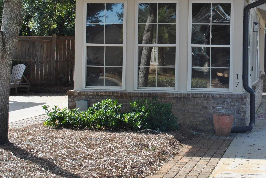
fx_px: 591
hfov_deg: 25.0
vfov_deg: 17.0
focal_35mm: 80
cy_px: 46
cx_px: 208
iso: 100
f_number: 6.3
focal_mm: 29
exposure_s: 1/160
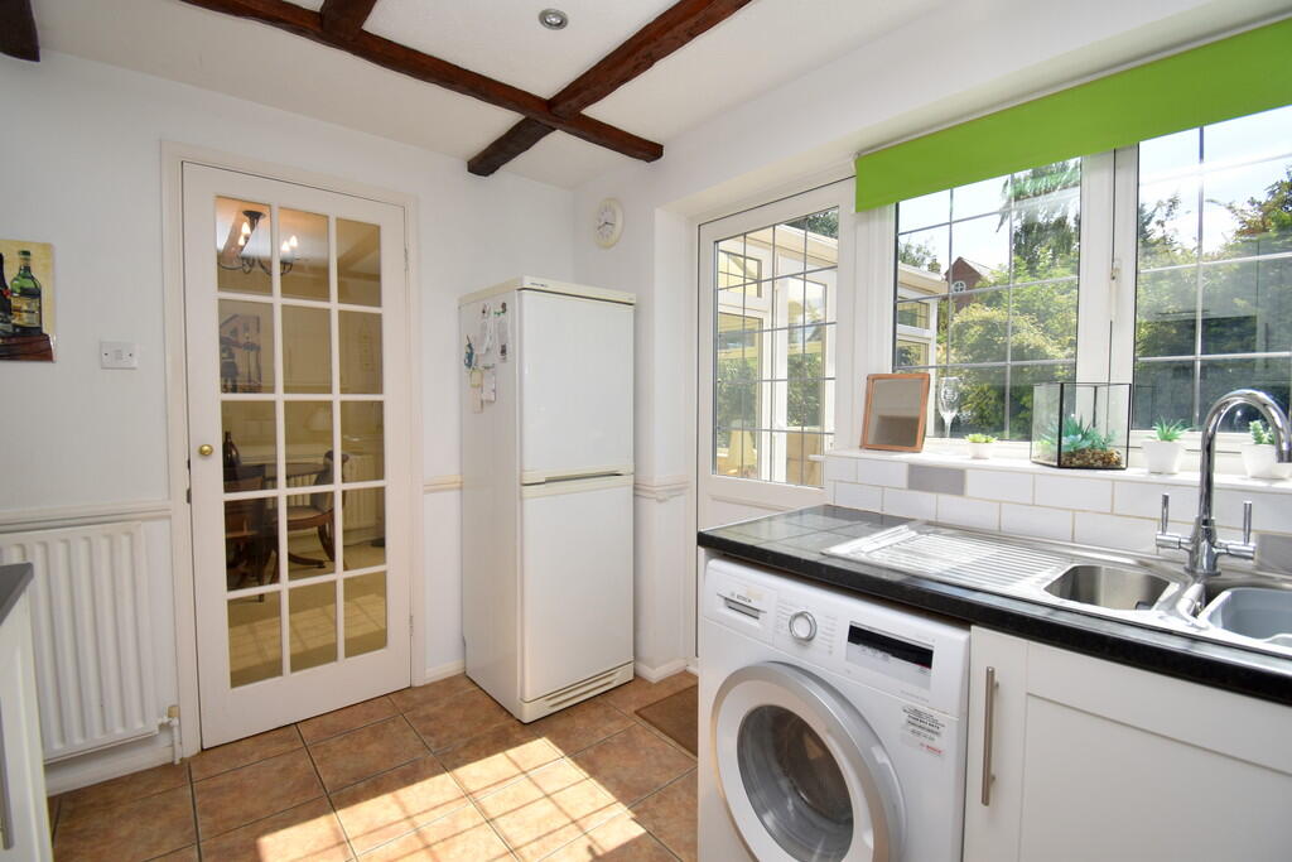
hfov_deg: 100.4
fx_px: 538
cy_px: 431
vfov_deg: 77.3
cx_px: 646
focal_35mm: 15
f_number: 5.6
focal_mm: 10
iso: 100
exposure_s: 1/200
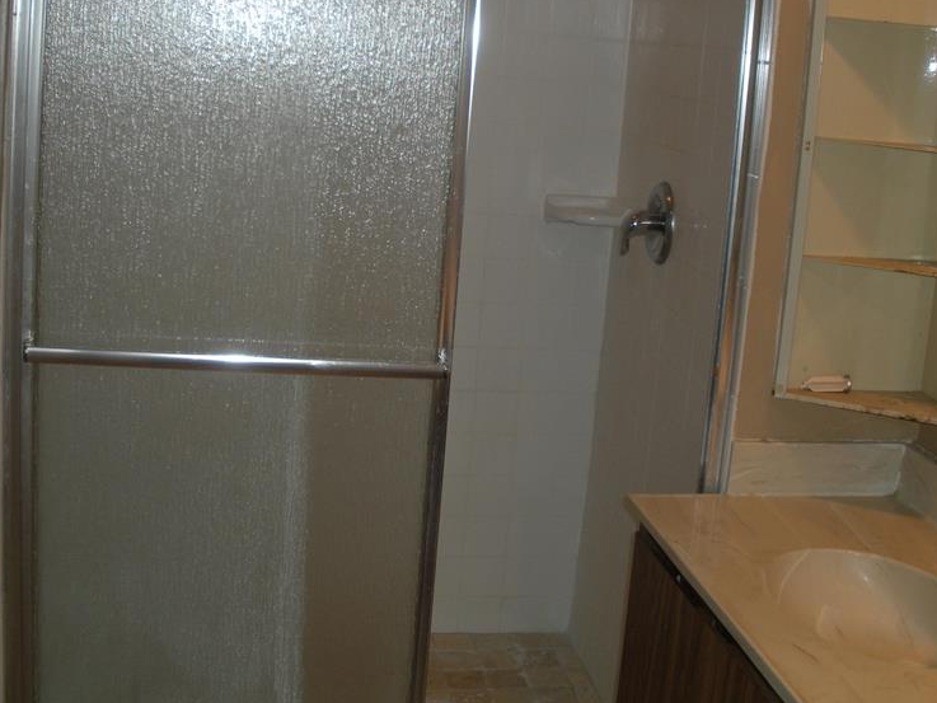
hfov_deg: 38.2
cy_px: 238
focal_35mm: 50
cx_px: 497
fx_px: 1354
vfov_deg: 28.9
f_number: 3.5
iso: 66
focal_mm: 6.3
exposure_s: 1/30
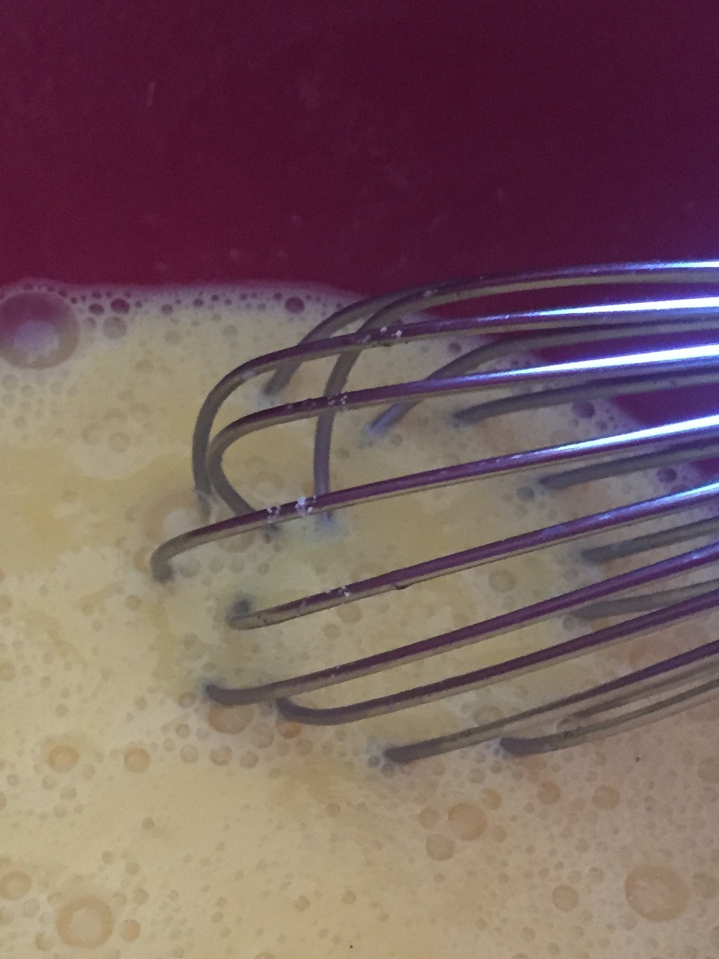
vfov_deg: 28.9
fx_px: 1827
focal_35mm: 66
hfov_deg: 22.2
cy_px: 739
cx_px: 315
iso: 250
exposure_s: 1/20
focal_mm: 4.15
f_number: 2.2
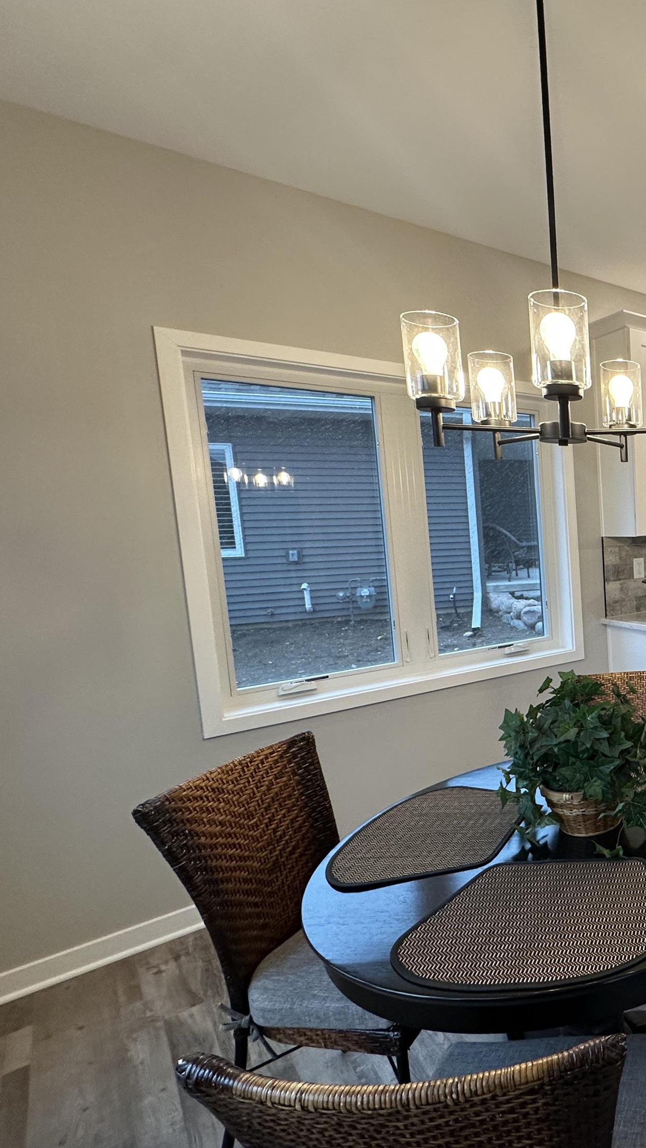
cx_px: 753
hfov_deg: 40.2
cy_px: 587
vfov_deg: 83.8
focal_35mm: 21
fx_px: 639
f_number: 2.2
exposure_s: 1/120
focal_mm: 2.22
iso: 160
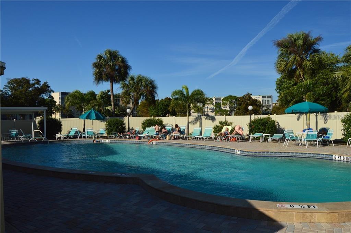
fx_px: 263
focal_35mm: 27
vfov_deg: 47.8
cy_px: 116
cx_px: 176
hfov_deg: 67.4
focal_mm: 18
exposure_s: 1/500
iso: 400
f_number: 11
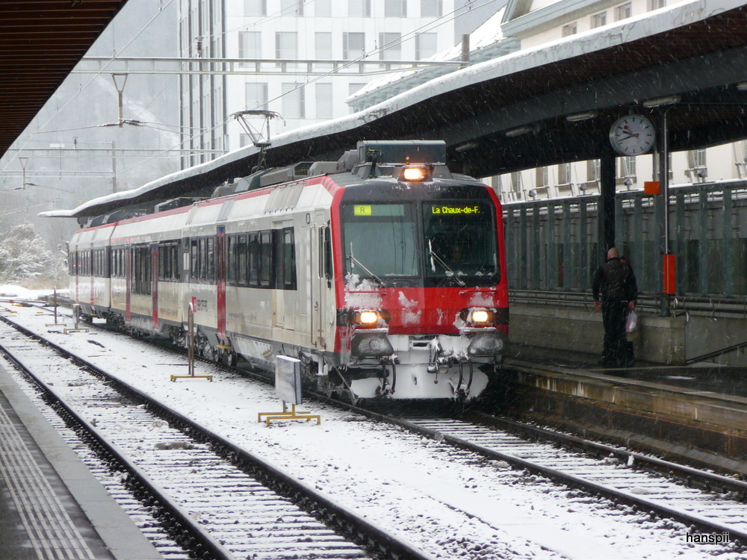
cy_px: 280
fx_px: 2762
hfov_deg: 15.4
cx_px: 374
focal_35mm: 128
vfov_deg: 11.6
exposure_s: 1/50
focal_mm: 21.8
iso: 200
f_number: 4.7
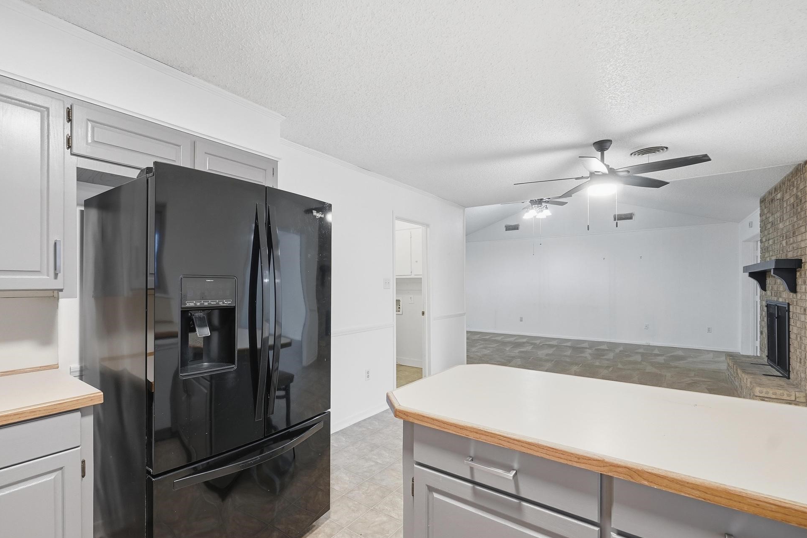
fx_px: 359
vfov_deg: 73.7
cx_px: 382
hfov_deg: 96.6
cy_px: 285
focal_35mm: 16
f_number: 8
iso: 640
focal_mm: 10
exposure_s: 1/125
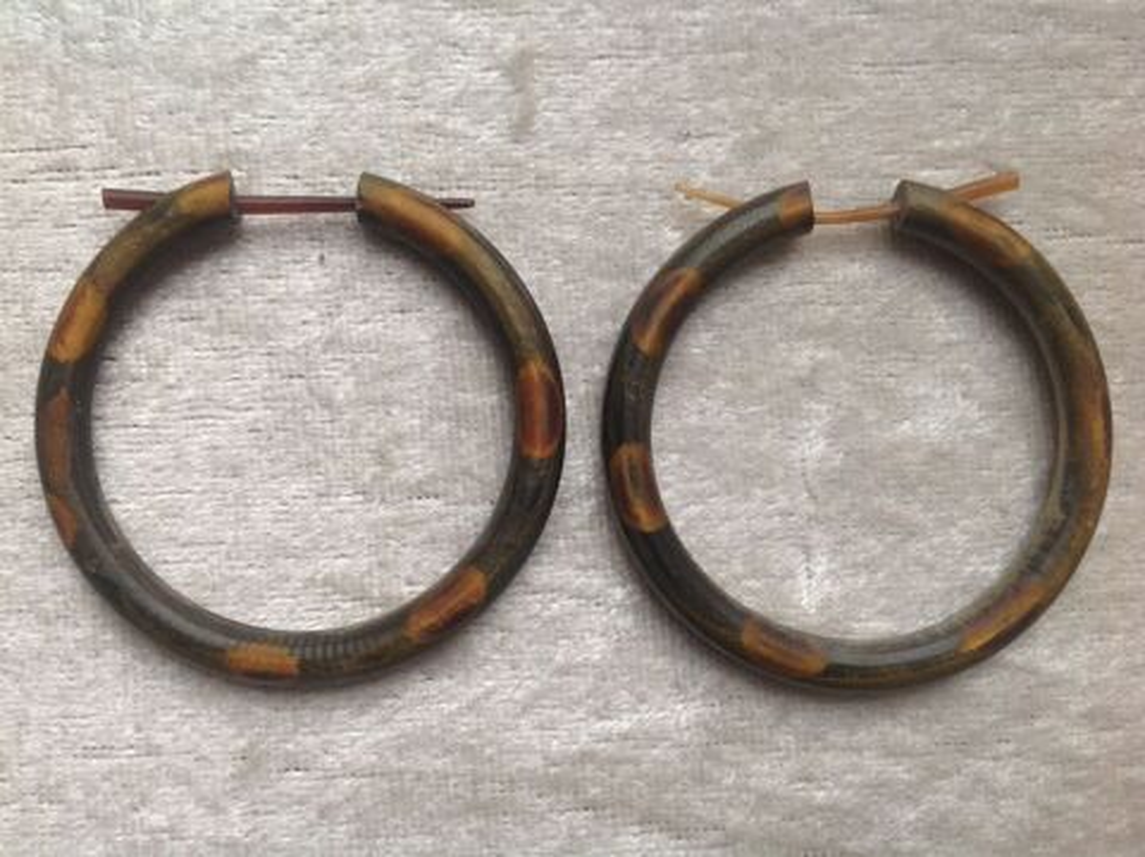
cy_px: 428
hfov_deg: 52.7
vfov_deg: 40.6
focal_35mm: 35
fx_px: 1157
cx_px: 572
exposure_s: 1/17
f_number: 2.4
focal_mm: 4.28
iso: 50
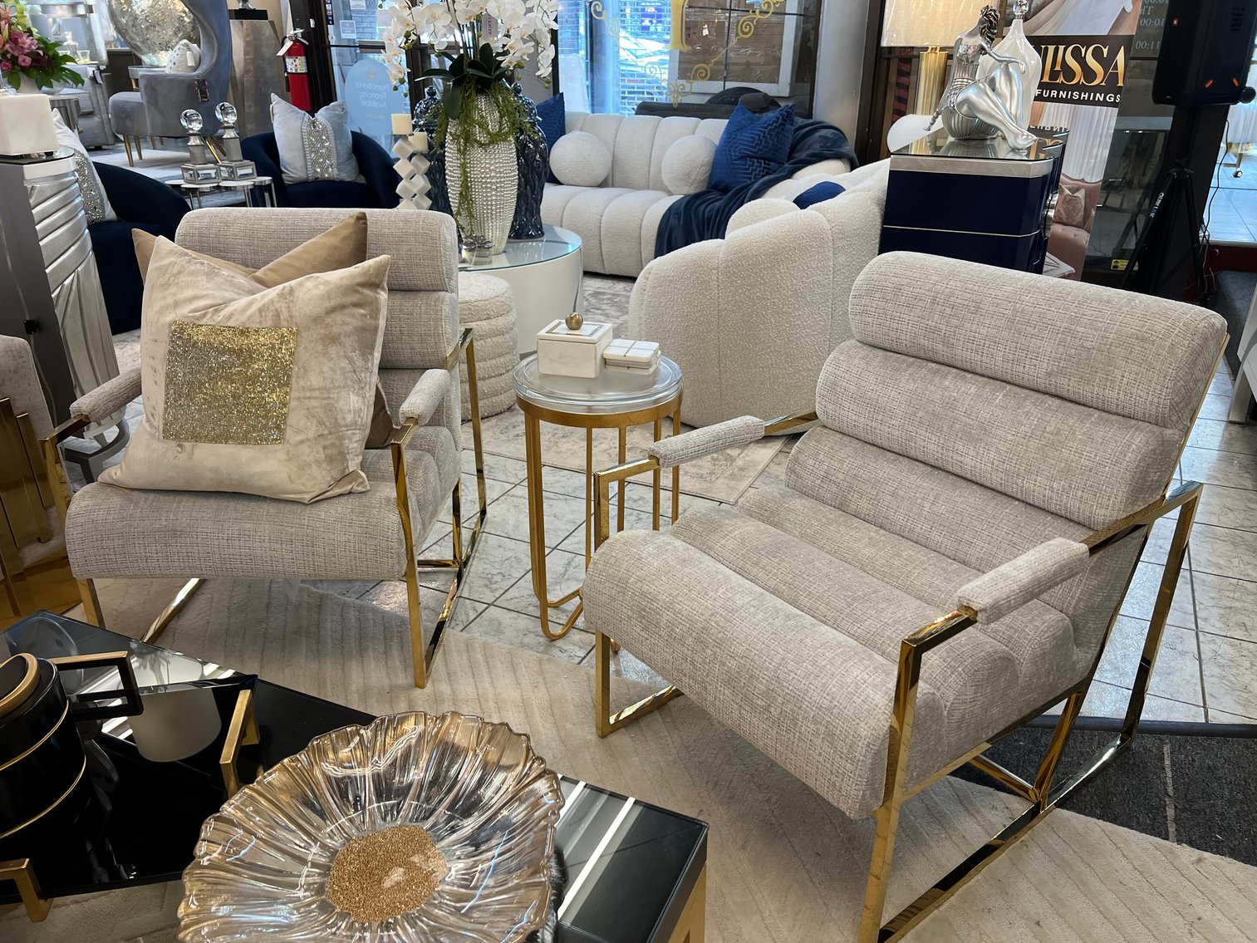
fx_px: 944
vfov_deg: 53.1
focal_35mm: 26
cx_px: 628
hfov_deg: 67.3
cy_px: 472
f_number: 1.5
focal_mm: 5.7
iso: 80
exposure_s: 1/120
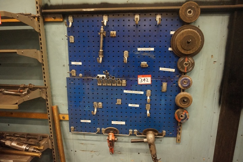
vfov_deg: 53.1
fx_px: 162
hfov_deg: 73.7
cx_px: 122
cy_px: 81
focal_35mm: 24
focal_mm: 16
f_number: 3.5
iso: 3200
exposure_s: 1/50
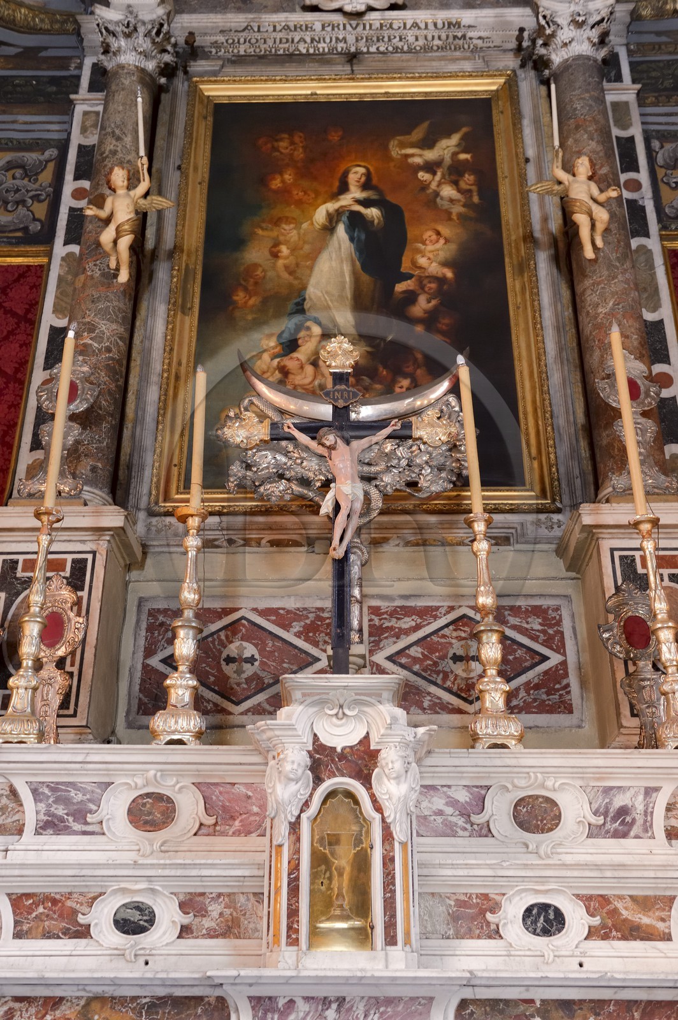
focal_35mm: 36
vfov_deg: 53.2
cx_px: 339
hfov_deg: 36.8
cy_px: 510
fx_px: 1019
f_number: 5.6
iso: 1600
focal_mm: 36
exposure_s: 1/5
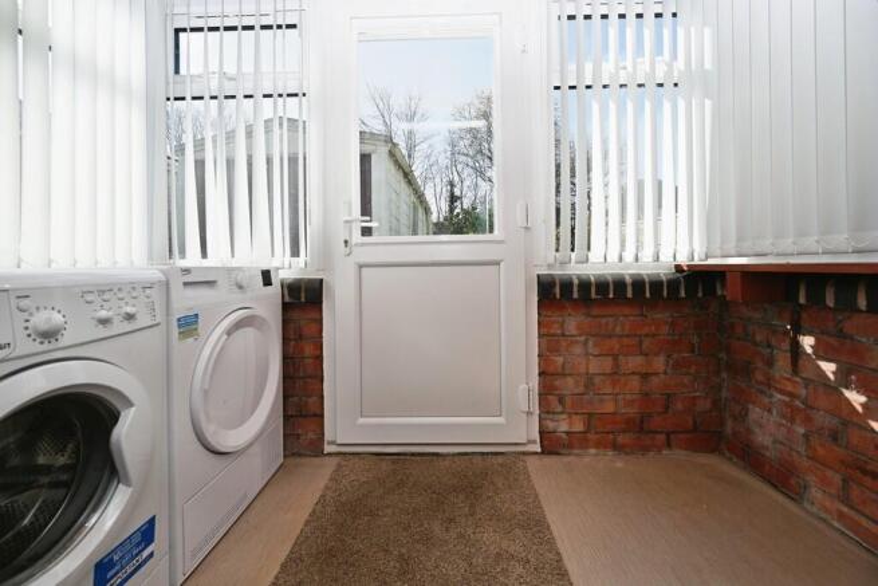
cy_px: 293
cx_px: 439
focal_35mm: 14
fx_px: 341
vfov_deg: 81.2
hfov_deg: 104.2
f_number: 7.1
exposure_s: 1/160
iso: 100
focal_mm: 14
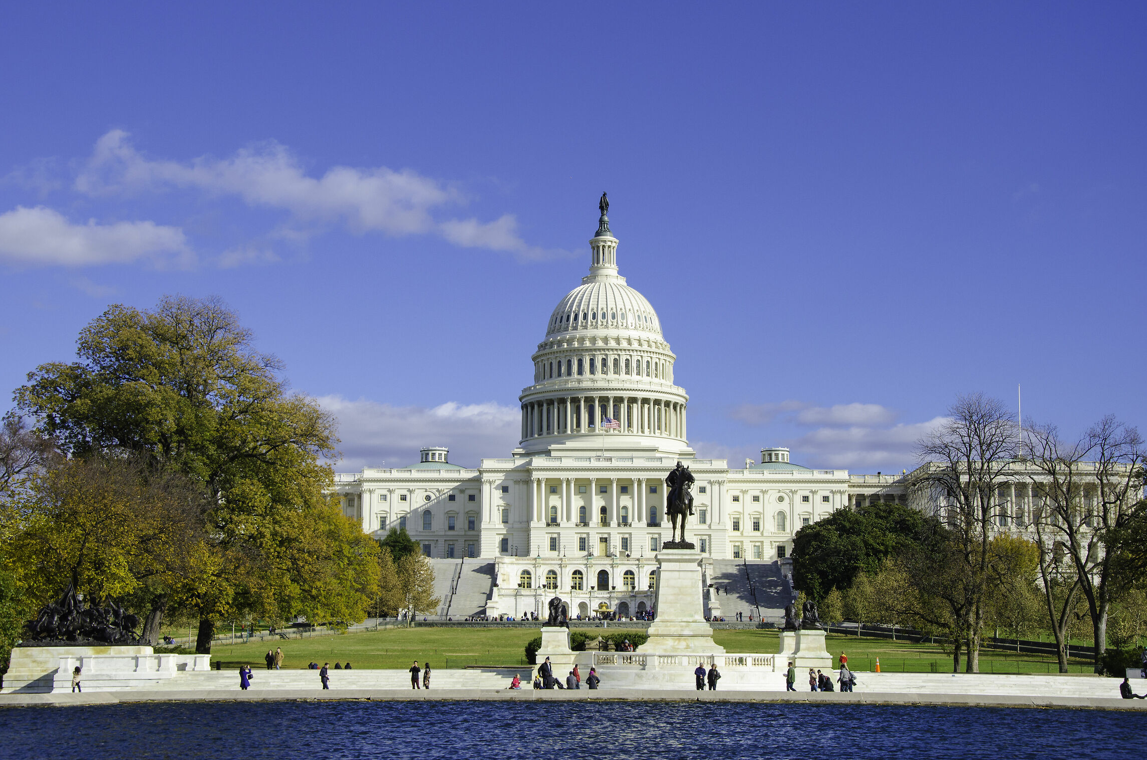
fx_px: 2003
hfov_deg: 32.0
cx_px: 553
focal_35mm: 63
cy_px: 386
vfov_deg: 21.5
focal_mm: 40
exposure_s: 1/640
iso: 250
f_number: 9
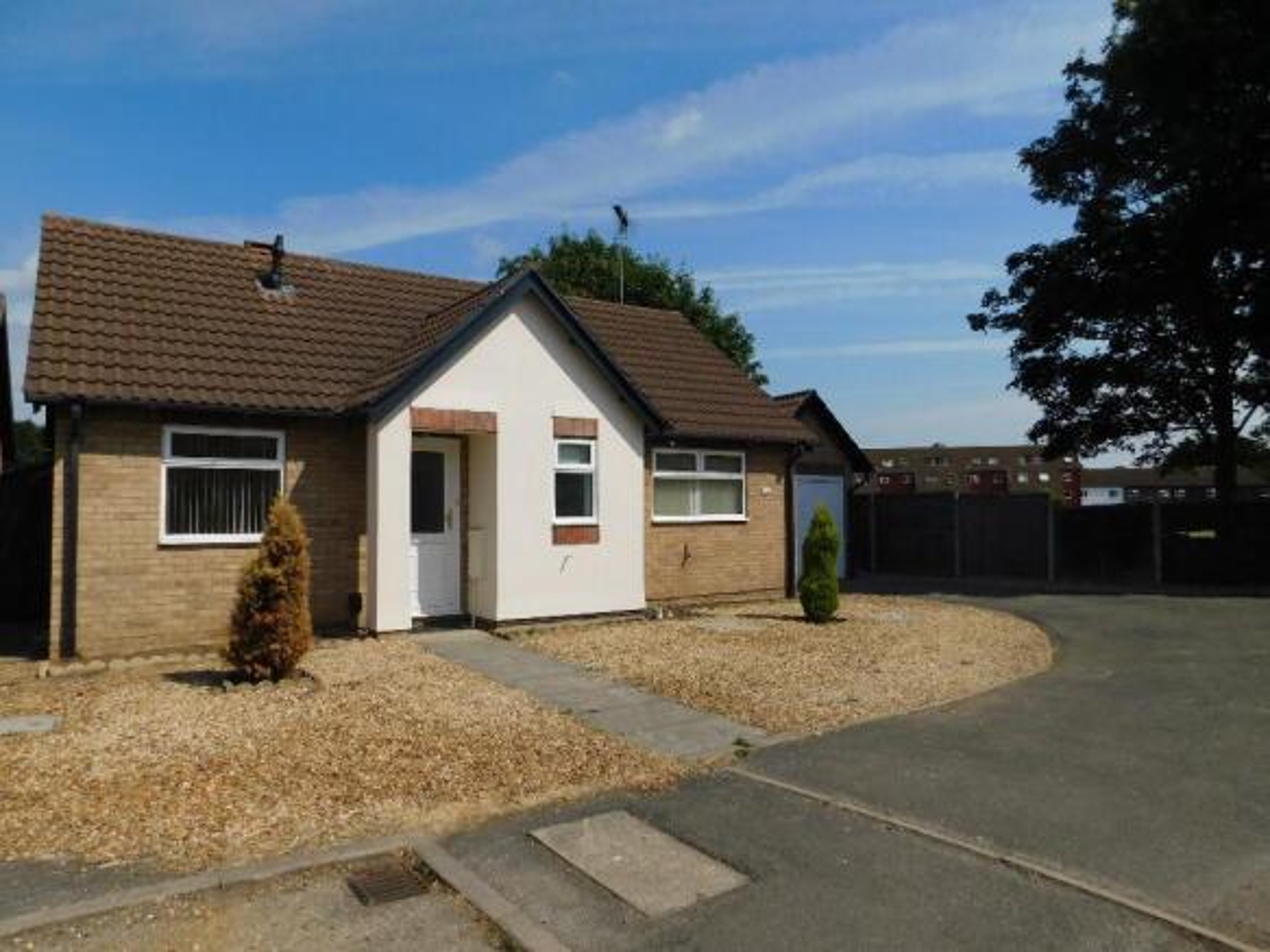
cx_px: 635
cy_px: 476
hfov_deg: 73.9
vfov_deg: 58.9
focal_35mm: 23
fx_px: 844
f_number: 6
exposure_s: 1/1000
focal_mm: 4
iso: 125
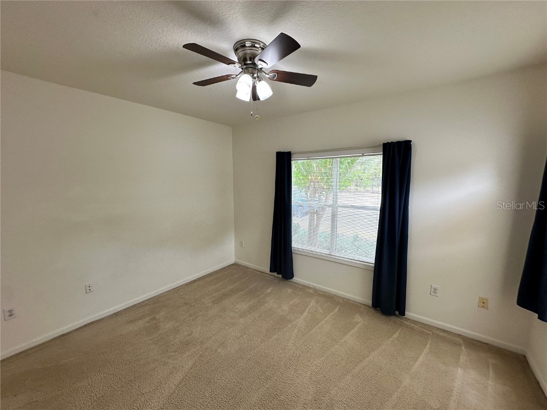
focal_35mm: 14
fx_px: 221
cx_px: 274
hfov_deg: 102.1
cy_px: 205
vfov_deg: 85.7
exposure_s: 1/120
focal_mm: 2.22
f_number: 2.2
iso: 160
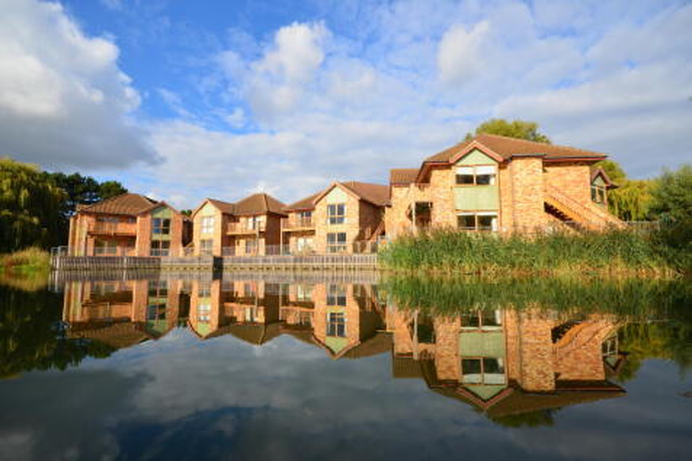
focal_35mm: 17
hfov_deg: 92.5
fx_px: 331
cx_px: 346
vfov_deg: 69.6
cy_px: 230
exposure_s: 1/320
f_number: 10
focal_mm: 11.5
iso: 200
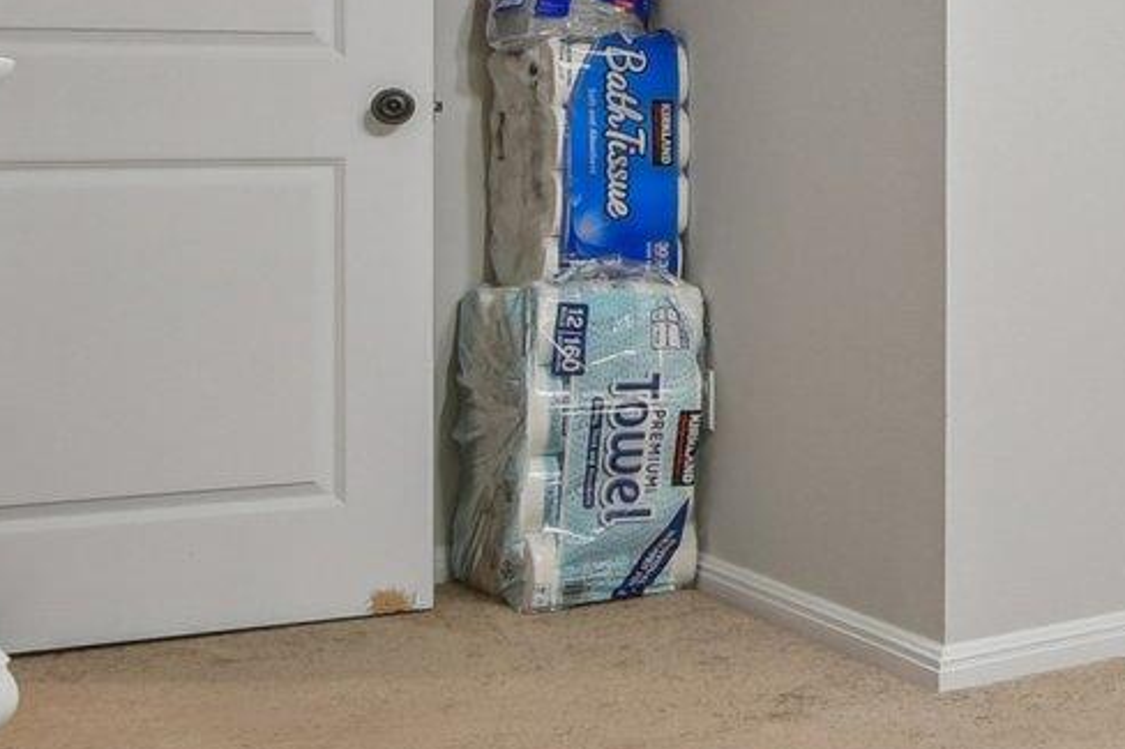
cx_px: 1860
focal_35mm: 63
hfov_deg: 22.9
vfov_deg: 21.1
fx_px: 1968
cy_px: 70
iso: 400
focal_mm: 10
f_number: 8
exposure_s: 1/5
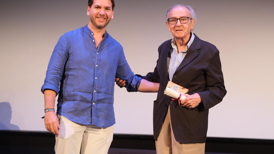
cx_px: 138
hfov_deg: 31.9
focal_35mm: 66
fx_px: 480
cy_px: 70
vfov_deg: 18.3
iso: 640
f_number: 4
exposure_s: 1/40
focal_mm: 41.1
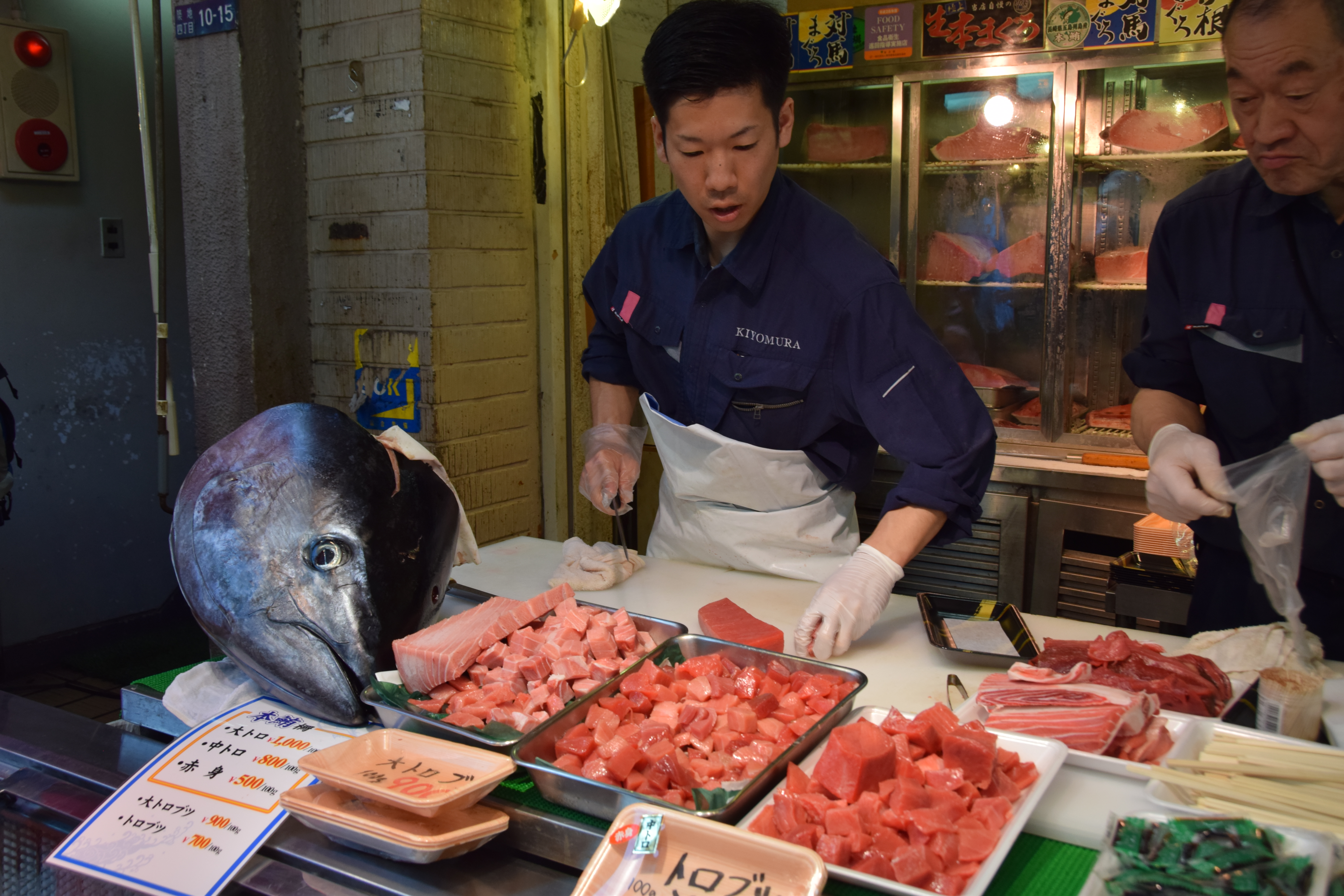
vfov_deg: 40.0
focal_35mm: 33
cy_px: 448
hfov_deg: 57.2
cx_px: 672
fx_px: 1232
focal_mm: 22
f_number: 6.3
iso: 400
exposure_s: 1/160
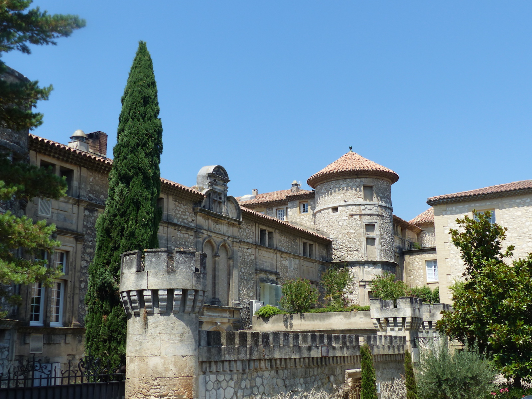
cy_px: 200
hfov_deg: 45.8
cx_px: 266
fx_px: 630
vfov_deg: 35.1
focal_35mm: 41
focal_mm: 7.1
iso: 100
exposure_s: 1/1000
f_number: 4
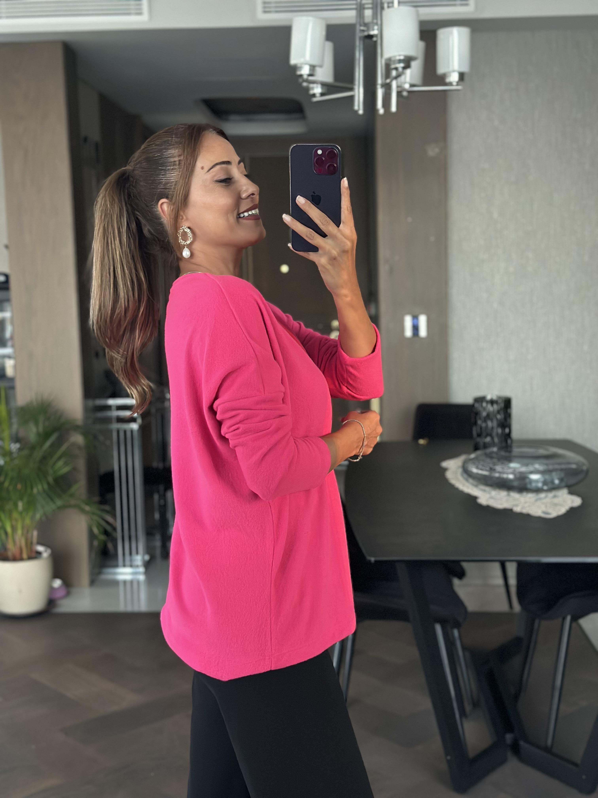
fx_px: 1106
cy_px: 399
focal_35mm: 48
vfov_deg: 39.7
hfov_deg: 30.3
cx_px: 299
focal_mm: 6.86
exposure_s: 1/40
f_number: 1.78
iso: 640
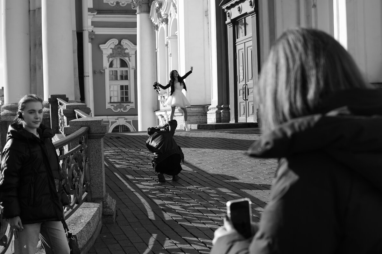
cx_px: 191
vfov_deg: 22.6
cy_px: 127
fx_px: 636
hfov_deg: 33.4
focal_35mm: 60
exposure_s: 1/800
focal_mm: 40
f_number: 5
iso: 200
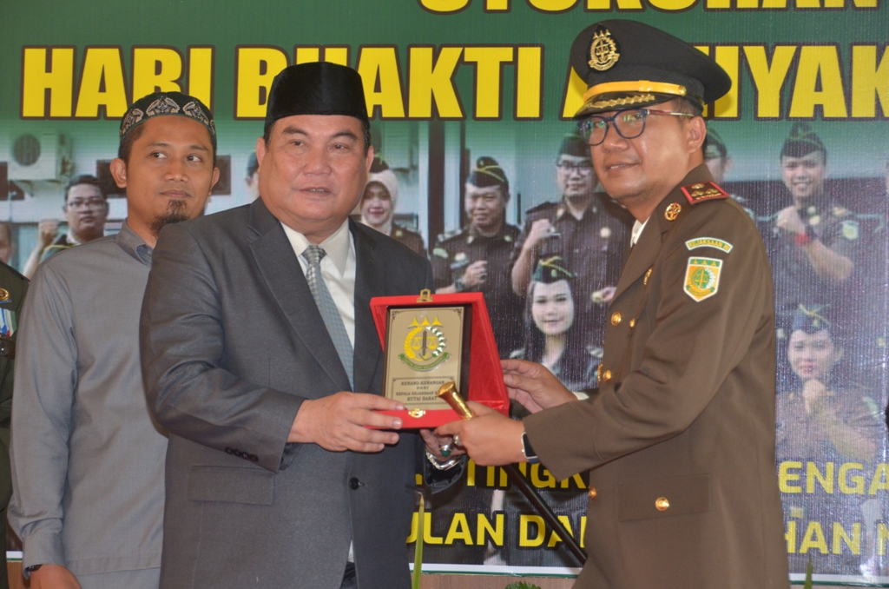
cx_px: 444
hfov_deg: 16.7
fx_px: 3031
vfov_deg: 11.1
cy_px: 294
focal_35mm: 123
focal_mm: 82
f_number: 7.1
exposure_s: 1/60
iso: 1000
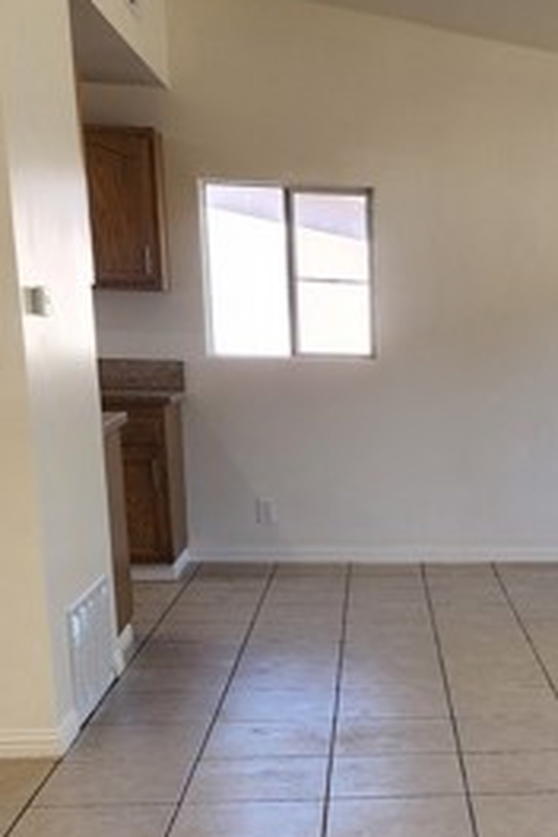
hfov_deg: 22.3
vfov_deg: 33.4
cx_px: 583
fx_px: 1348
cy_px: 675
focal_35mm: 58
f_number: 1.8
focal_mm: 6.4
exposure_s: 1/180
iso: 64
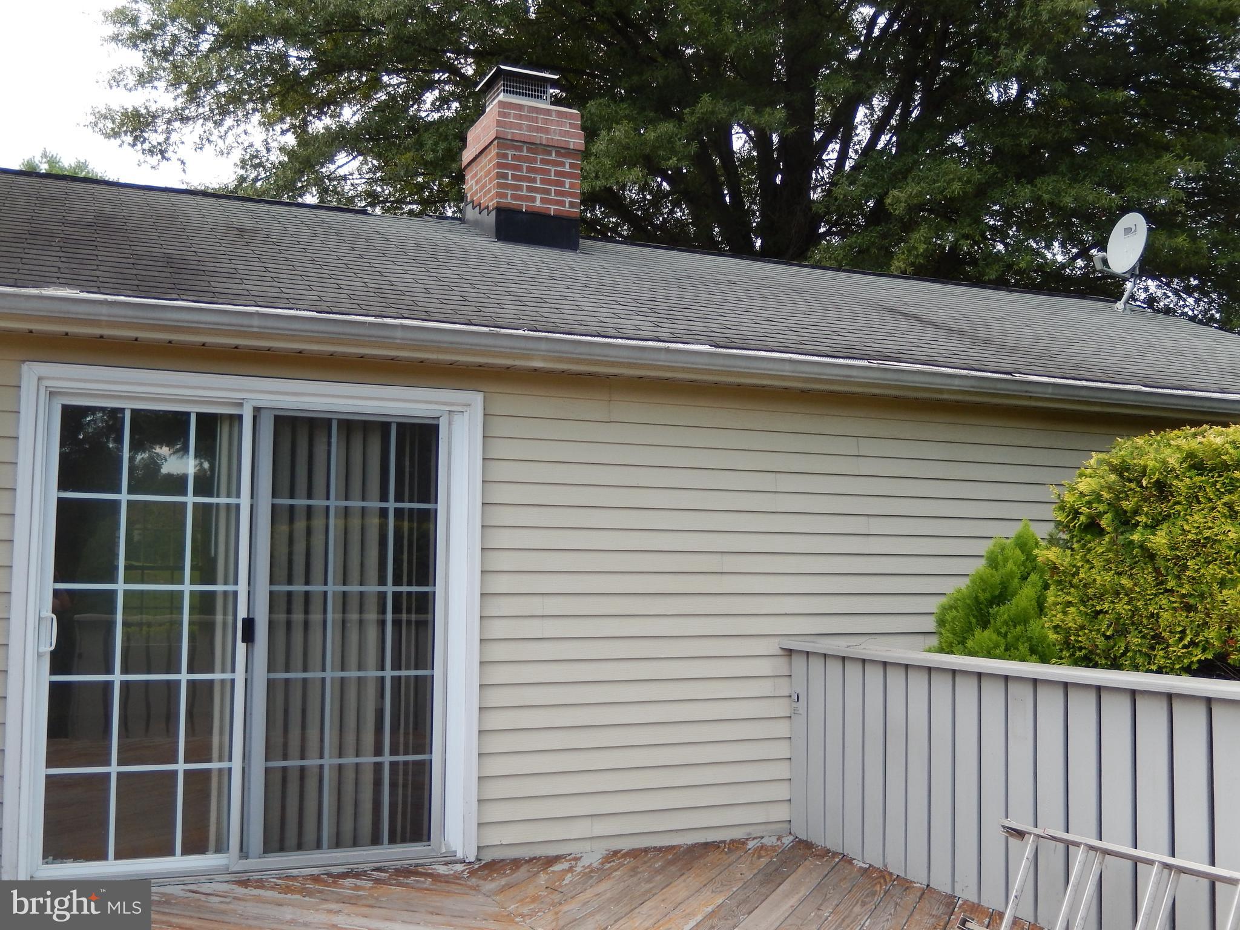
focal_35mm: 36
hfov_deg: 51.4
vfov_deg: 39.7
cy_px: 465
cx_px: 620
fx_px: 1290
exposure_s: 1/100
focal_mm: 6.5
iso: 125
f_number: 4
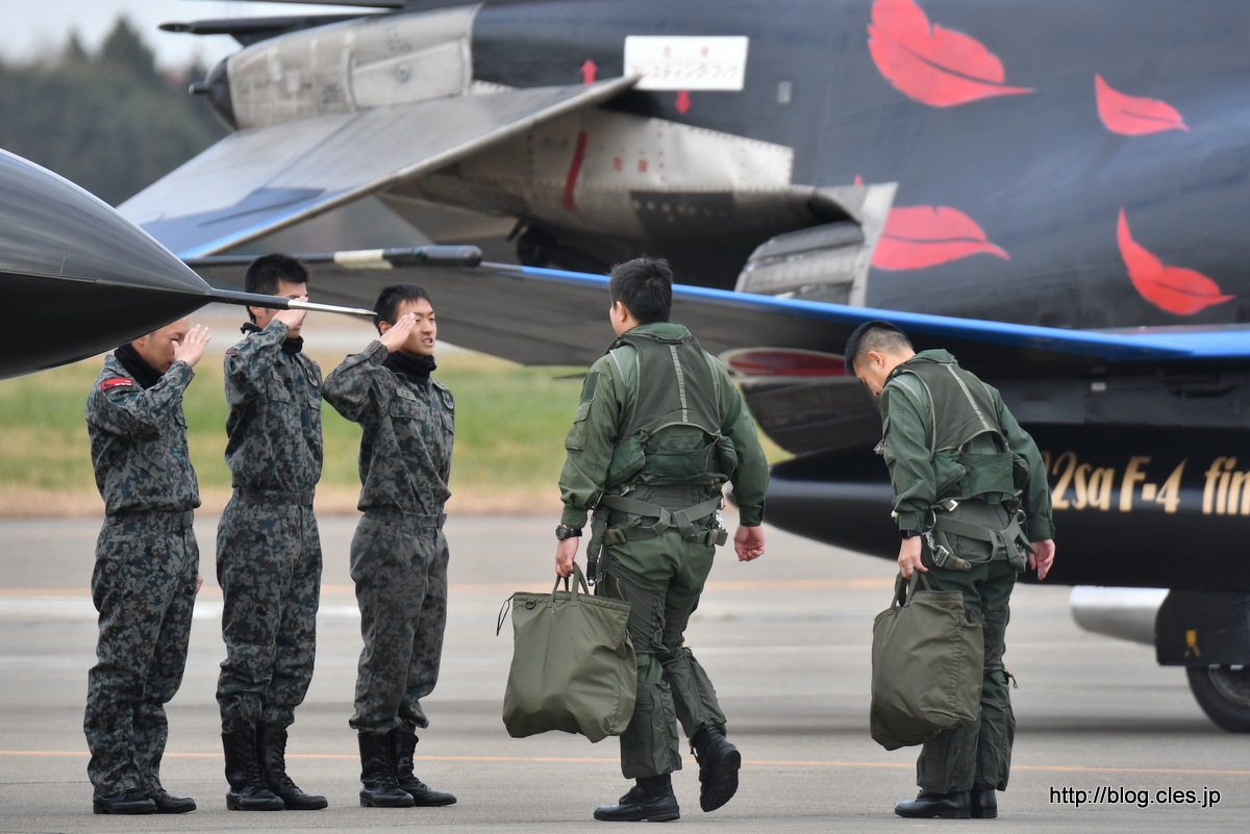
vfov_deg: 2.3
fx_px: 20840
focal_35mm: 600
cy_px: 417
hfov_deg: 3.4
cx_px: 625
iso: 320
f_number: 5.6
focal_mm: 400
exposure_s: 1/500
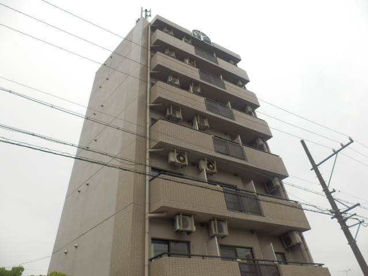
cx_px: 184
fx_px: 255
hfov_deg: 71.6
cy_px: 138
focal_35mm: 24
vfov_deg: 56.8
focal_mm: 4.2
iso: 80
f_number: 3
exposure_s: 1/320
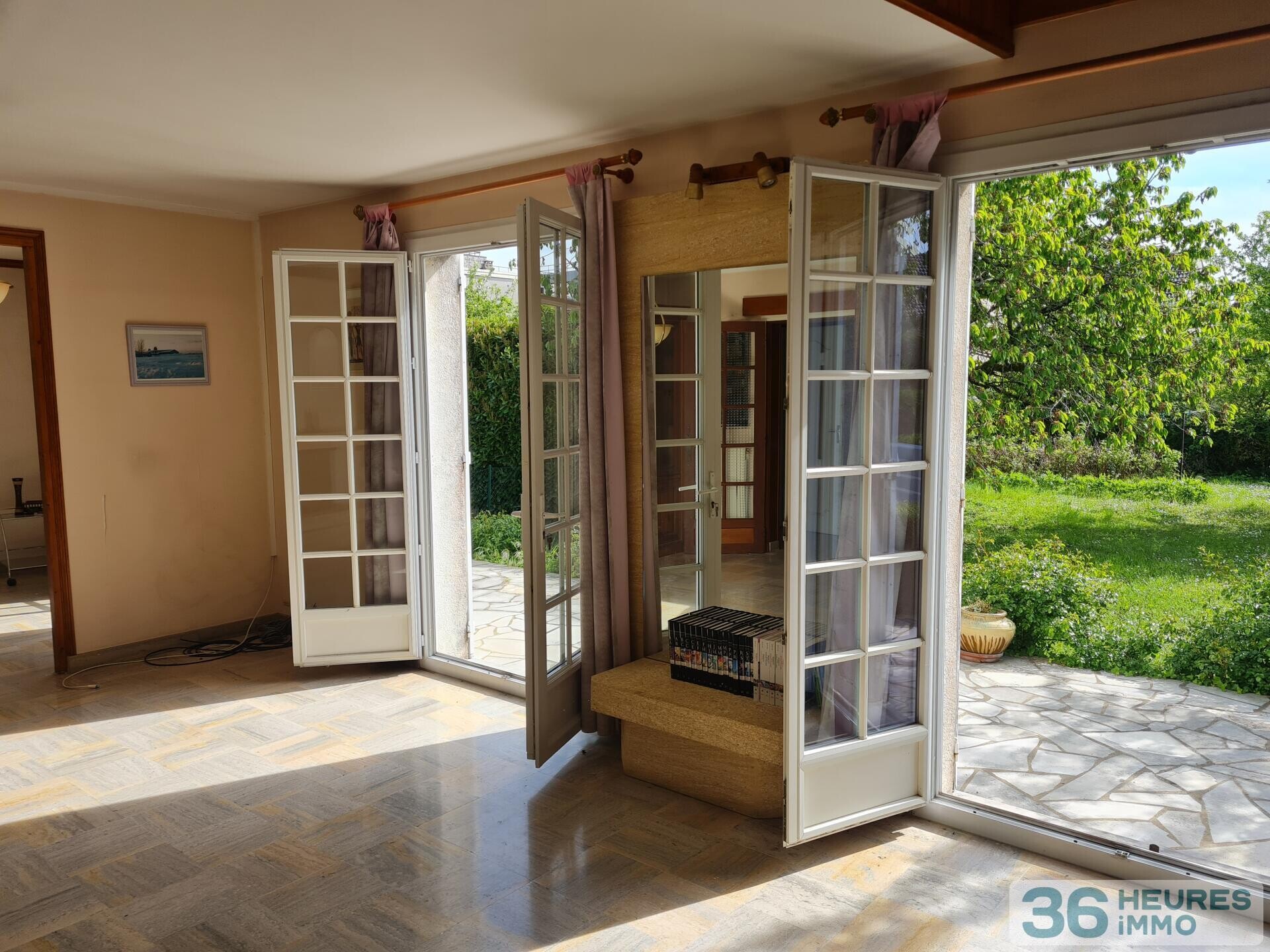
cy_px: 476
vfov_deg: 53.1
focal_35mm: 26
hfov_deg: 67.3
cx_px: 635
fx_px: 954
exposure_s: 1/990
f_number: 1.8
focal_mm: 5.4
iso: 50
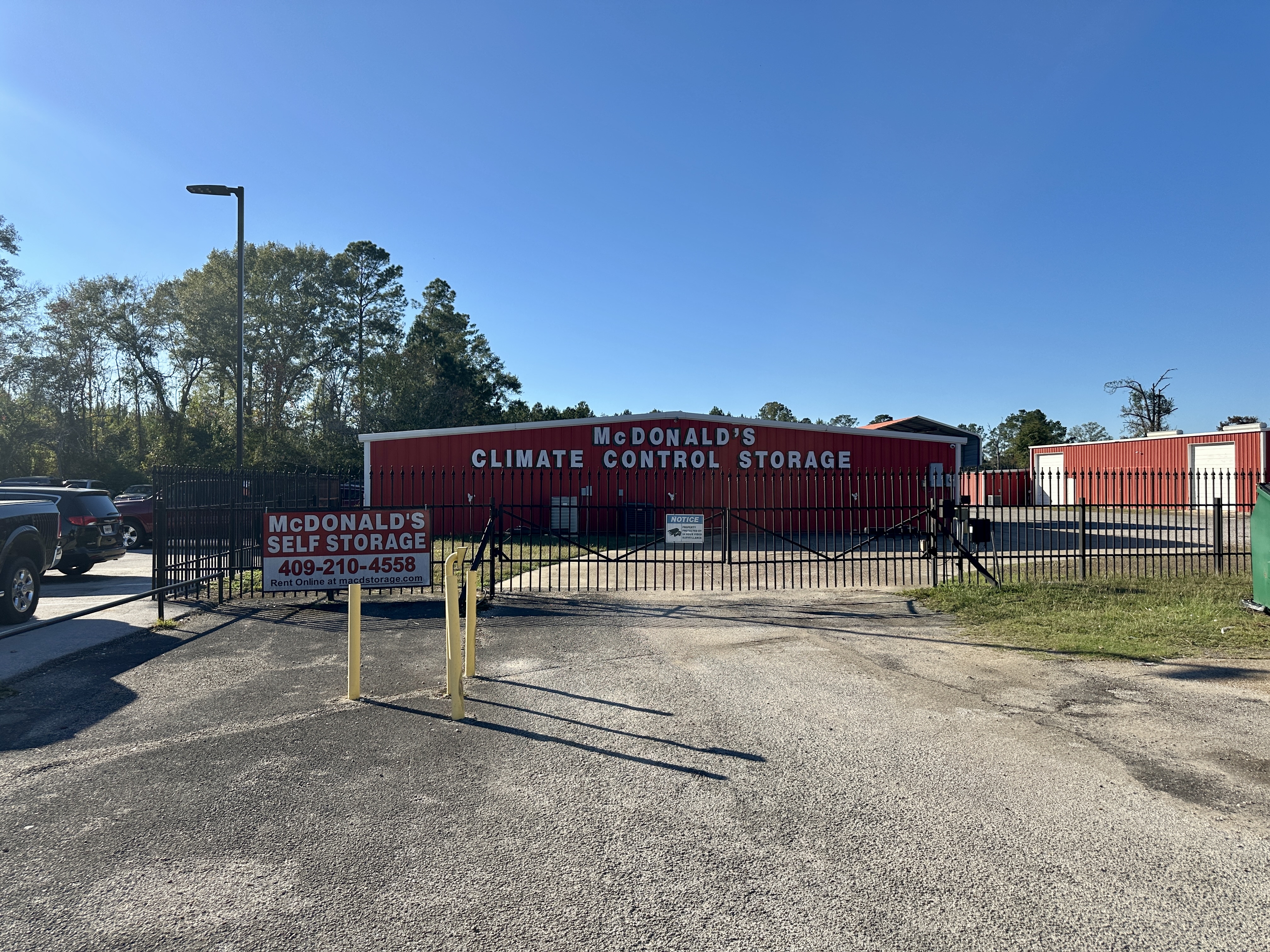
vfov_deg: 56.8
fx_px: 881
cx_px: 635
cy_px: 476
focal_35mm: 24
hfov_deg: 71.6
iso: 80
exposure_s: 1/4545
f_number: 1.78
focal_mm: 6.86
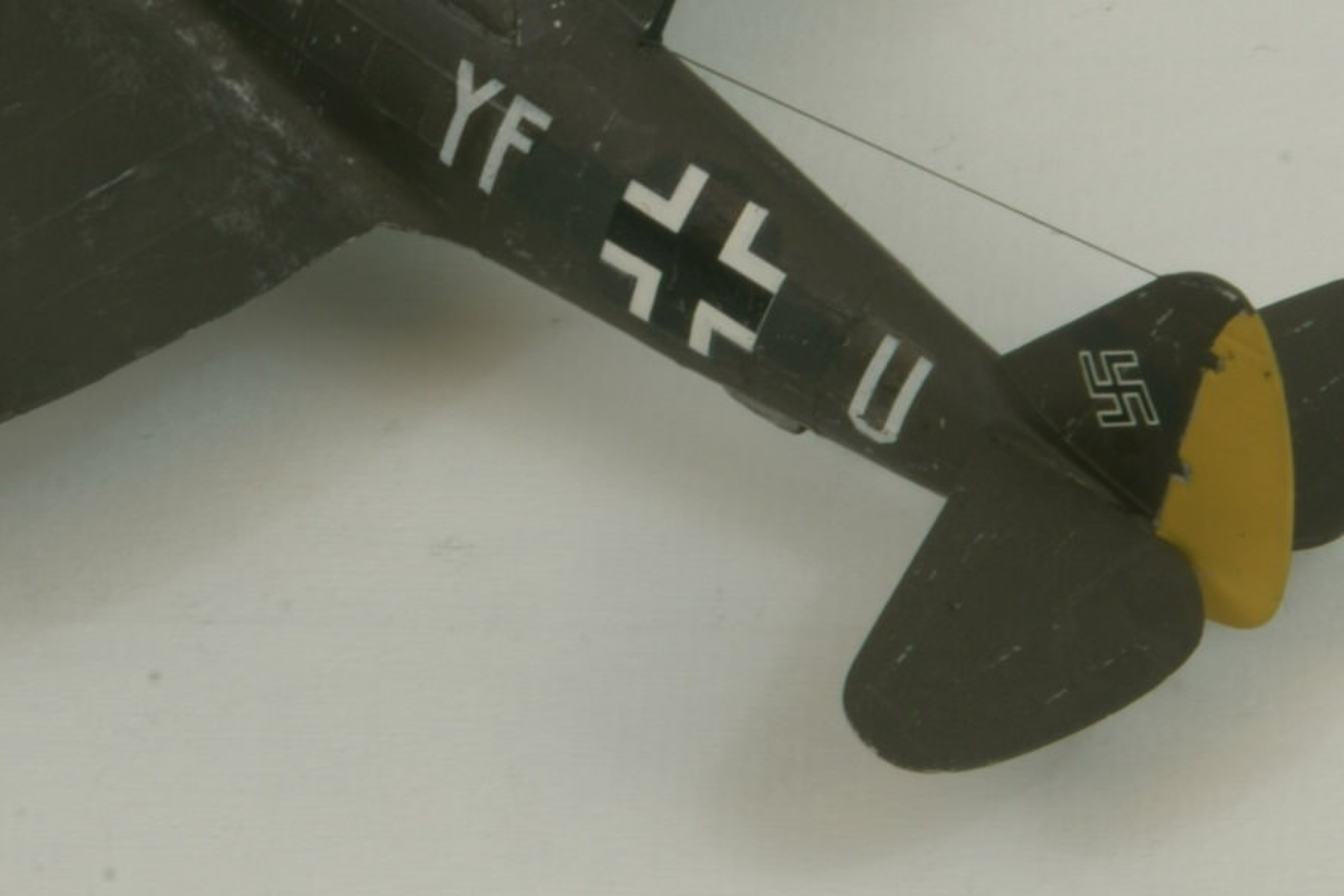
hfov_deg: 6.2
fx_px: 12356
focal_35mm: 331
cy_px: 49
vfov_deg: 4.1
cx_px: 429
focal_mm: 100
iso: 80
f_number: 36
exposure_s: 2
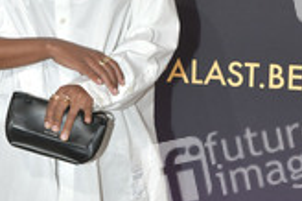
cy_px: 72
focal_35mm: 134
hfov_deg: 15.2
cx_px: 68
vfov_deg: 10.2
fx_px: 1123
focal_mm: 55
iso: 1250
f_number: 6.3
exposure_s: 1/250
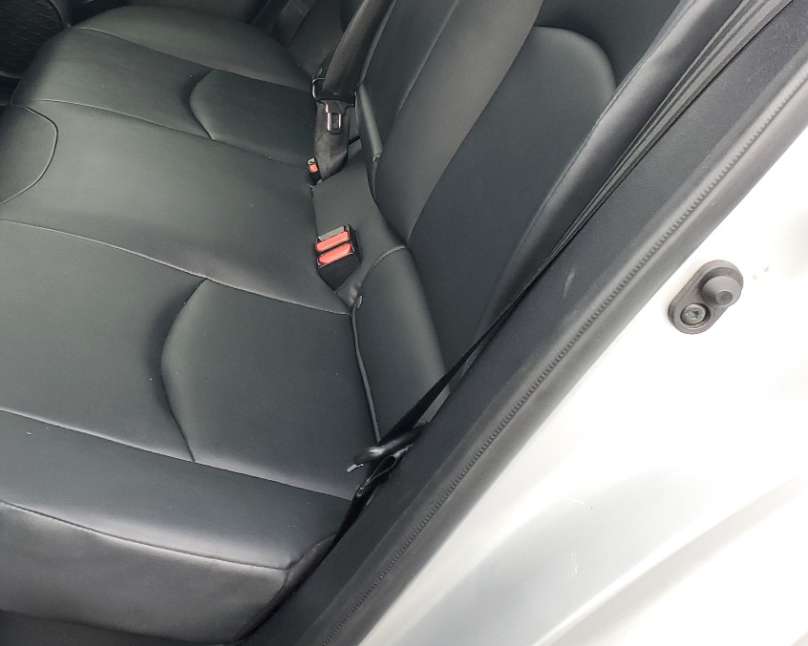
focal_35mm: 48
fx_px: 1148
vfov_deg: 30.2
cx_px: 174
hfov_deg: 37.5
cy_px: 78
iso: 75
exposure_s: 1/120
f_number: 1.5
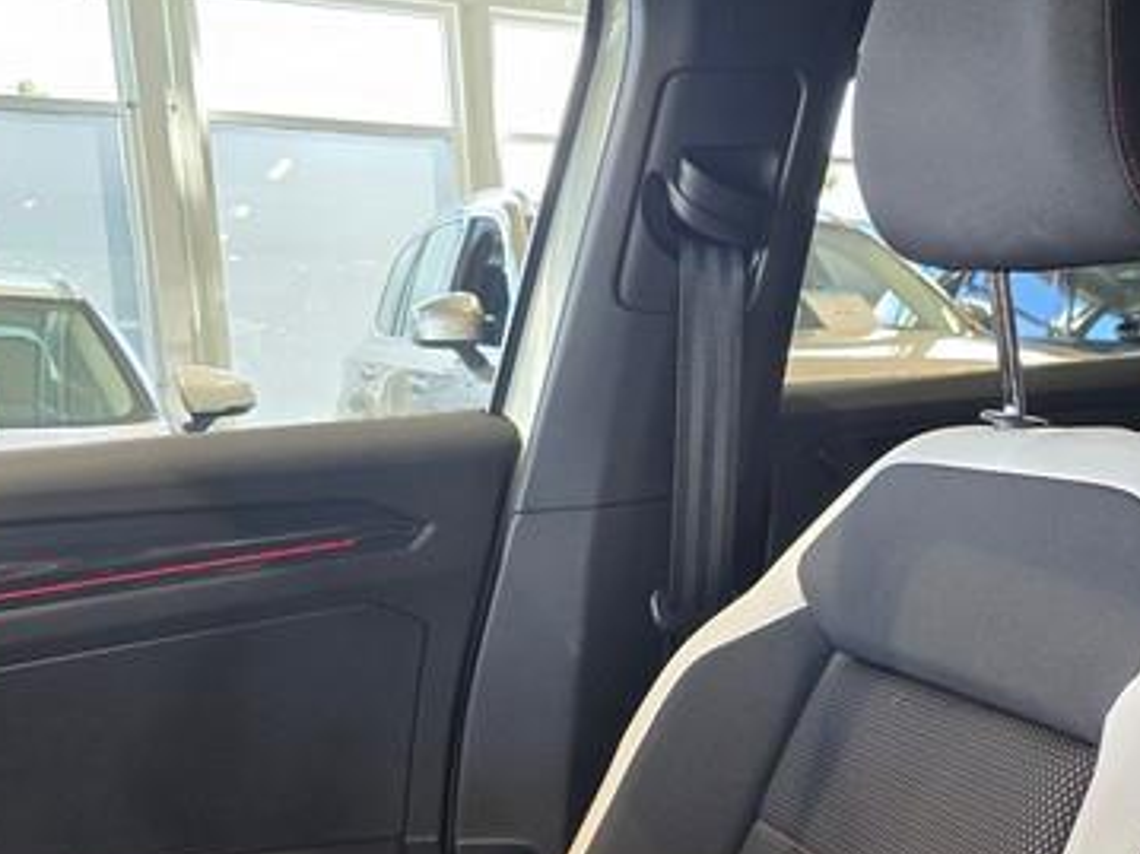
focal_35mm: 41
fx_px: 1350
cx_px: 921
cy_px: 590
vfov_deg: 34.7
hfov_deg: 43.5
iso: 200
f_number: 1.7
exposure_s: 1/100
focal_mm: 6.3
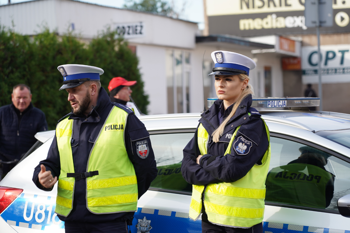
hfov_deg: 19.5
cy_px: 116
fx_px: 1021
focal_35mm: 105
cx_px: 175
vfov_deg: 13.0
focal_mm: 105
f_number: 4
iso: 100
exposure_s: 1/200
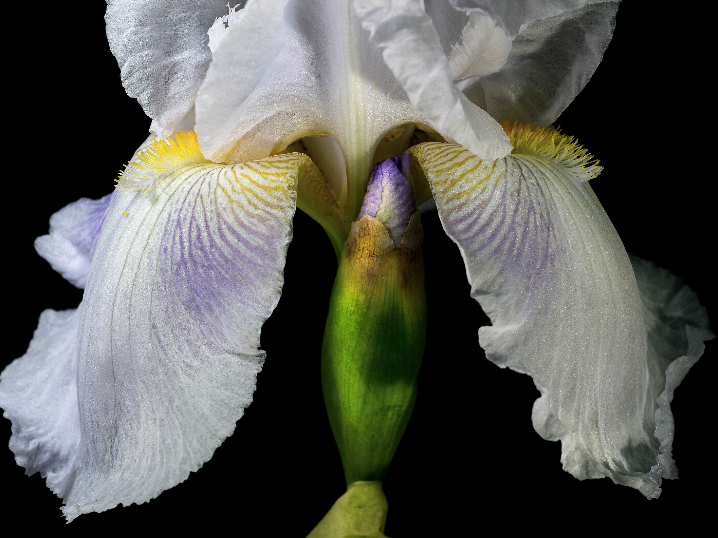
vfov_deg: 15.1
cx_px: 363
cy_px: 269
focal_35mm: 98
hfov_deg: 20.0
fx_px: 2033
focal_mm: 60
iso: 100
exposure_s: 1/2
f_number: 10
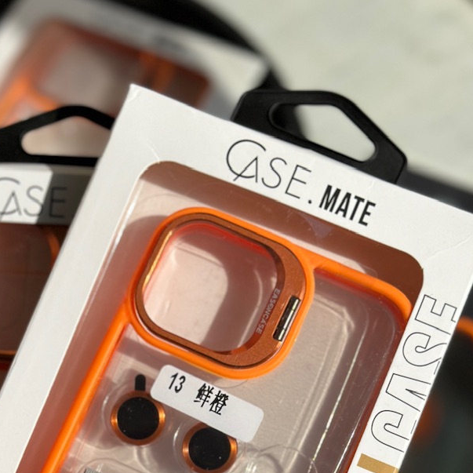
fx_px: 1391
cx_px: 166
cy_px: 451
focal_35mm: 90
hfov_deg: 19.2
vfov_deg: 18.9
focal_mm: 6.86
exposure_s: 1/10870
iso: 80
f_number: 1.78
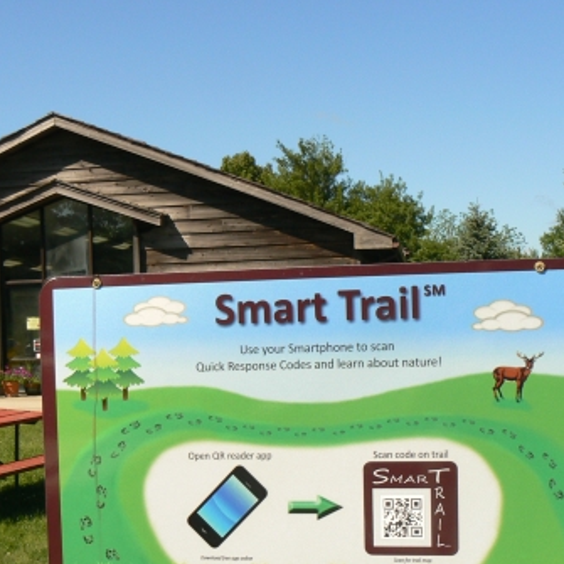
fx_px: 1051
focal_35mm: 57
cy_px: 375
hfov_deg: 30.0
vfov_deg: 29.8
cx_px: 224
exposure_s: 1/500
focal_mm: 6
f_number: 6.3
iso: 80
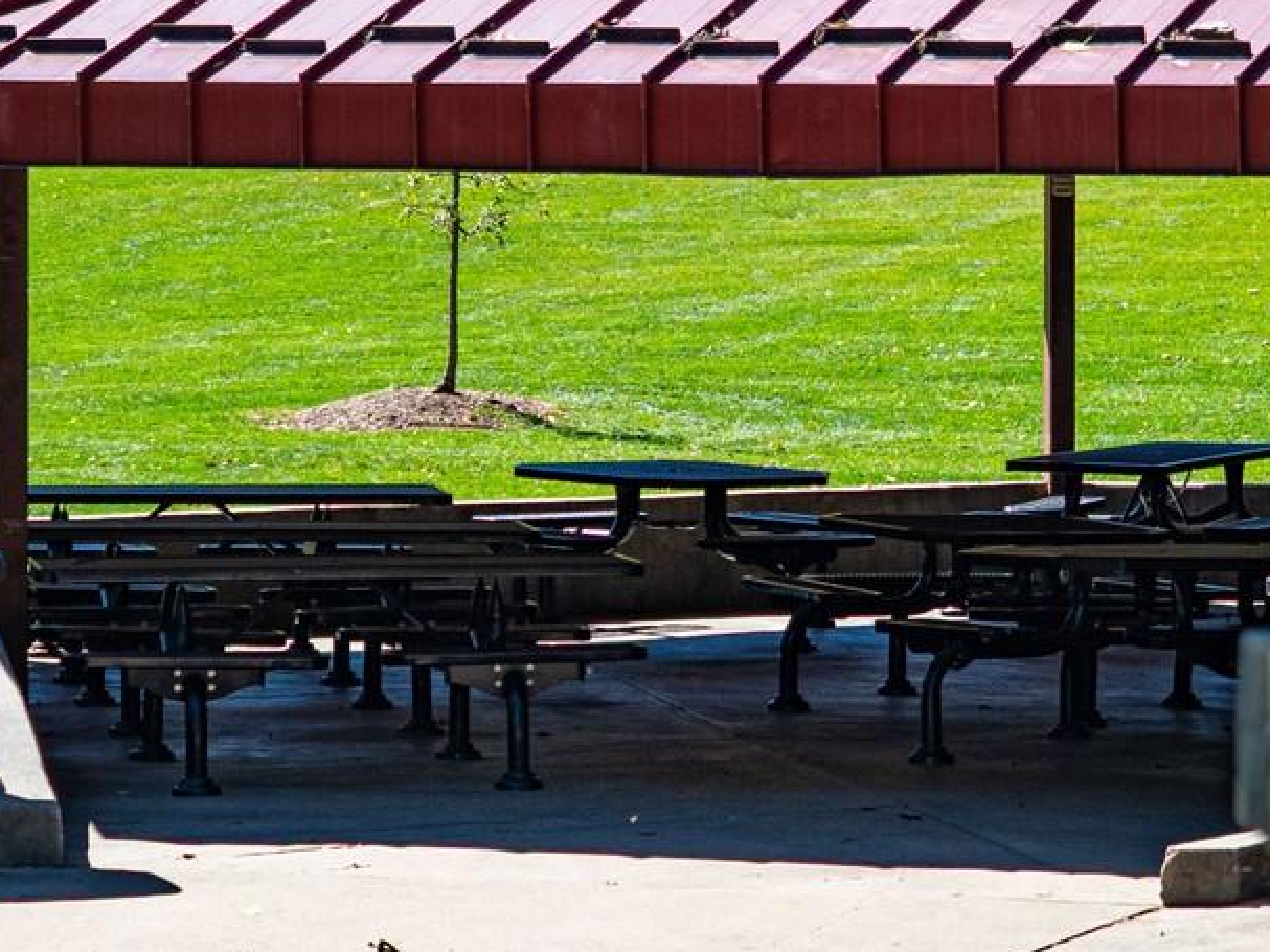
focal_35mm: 211
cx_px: 1008
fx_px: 7740
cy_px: 172
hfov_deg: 9.4
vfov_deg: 7.0
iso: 200
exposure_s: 1/1000
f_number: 2.8
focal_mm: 40
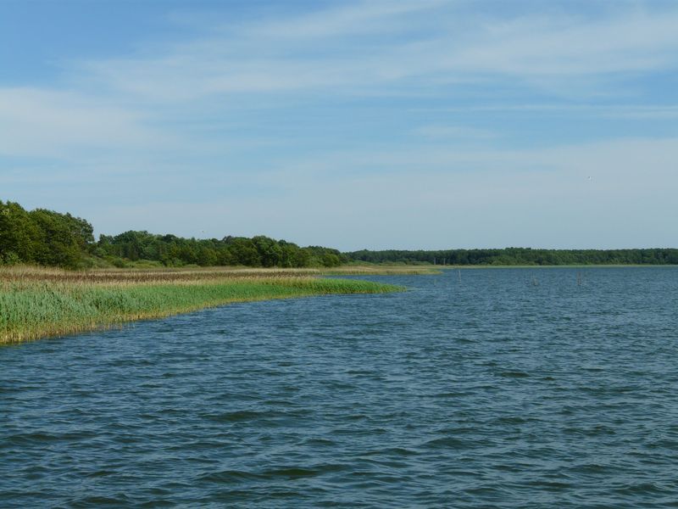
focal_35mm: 75
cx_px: 339
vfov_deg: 19.6
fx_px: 1469
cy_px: 254
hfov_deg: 26.0
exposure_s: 1/400
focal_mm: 12.3
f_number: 7.1
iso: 100
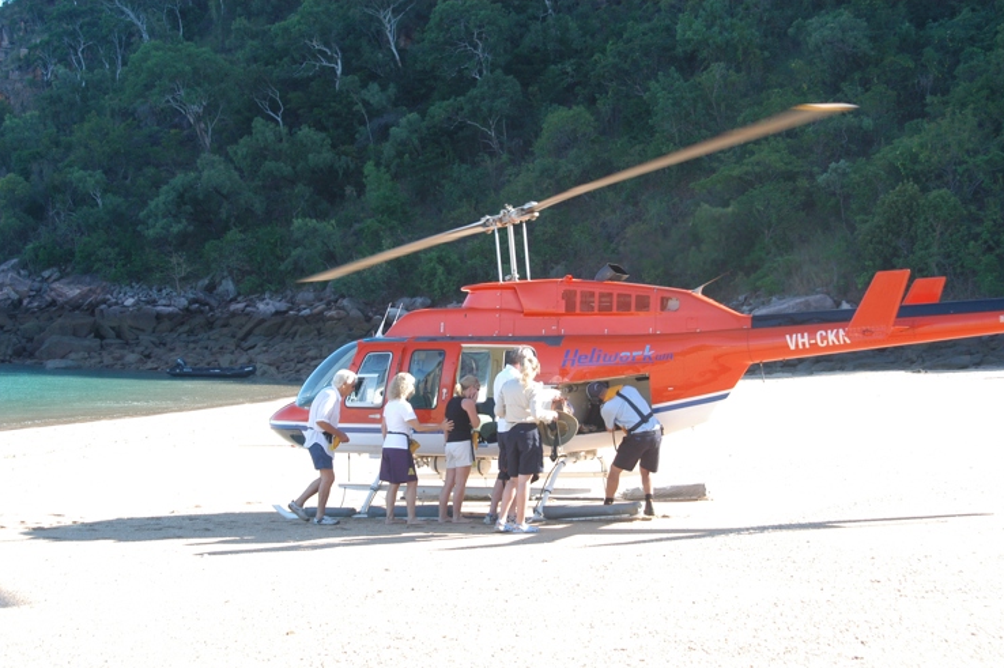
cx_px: 510
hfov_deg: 37.2
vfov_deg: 25.2
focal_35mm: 54
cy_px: 331
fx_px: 1491
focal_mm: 35
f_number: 6.3
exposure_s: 1/320
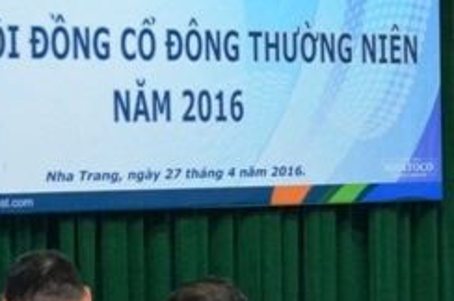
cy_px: 153
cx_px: 634
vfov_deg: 8.3
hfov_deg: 12.1
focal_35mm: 164
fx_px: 2065
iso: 2200
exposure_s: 1/60
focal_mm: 26
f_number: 4.2
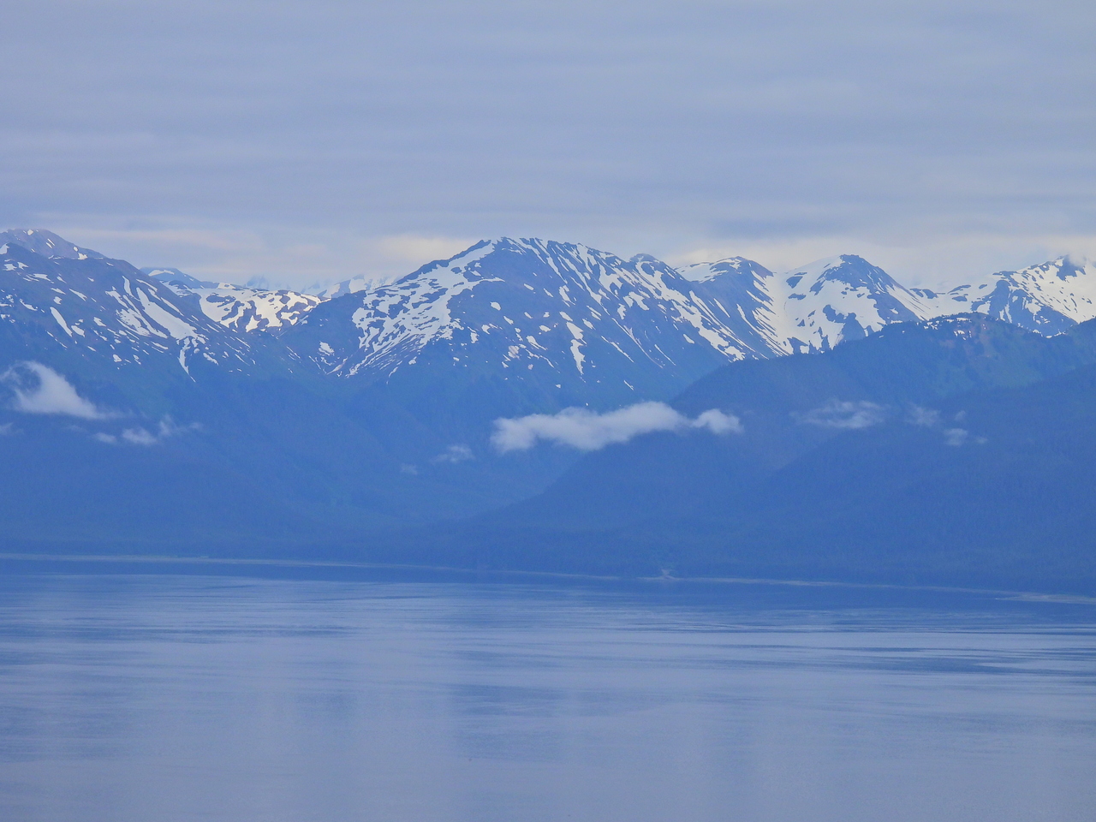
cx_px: 548
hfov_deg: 9.9
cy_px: 411
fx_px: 6332
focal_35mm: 200
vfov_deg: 7.4
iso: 100
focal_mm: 35.7
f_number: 4.5
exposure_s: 1/1600
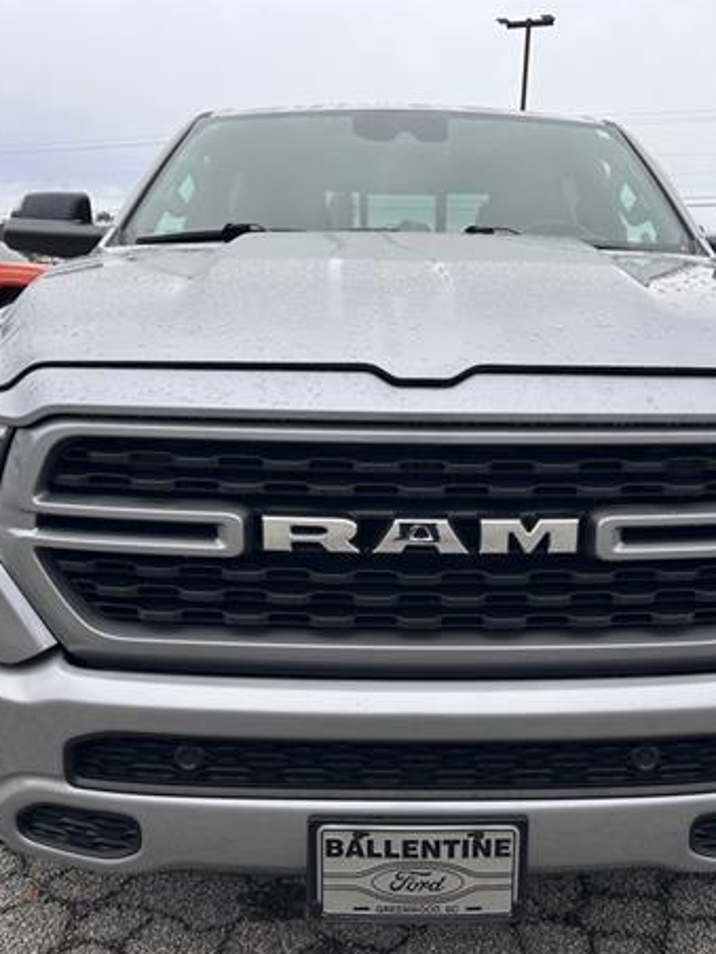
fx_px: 938
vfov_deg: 53.9
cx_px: 408
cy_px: 494
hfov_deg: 41.7
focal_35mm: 34
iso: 80
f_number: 1.78
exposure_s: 1/1357
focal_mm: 6.86
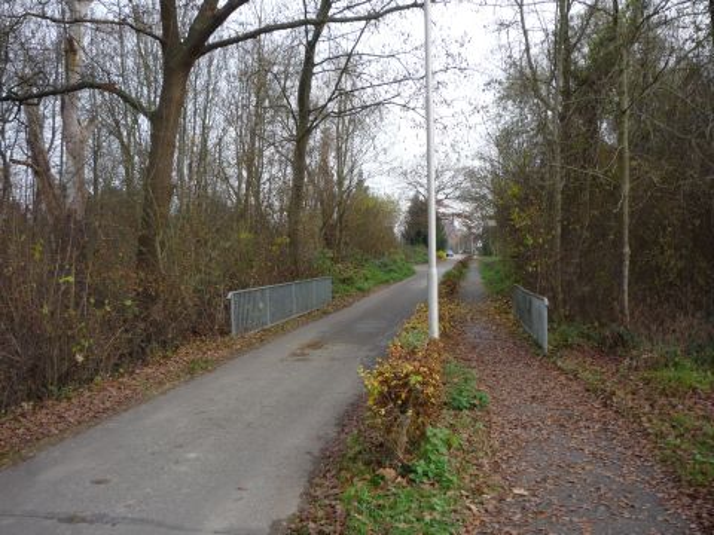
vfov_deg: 44.2
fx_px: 660
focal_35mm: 32
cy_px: 268
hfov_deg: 56.8
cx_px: 357
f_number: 4
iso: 100
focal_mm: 5.2
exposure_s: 1/160
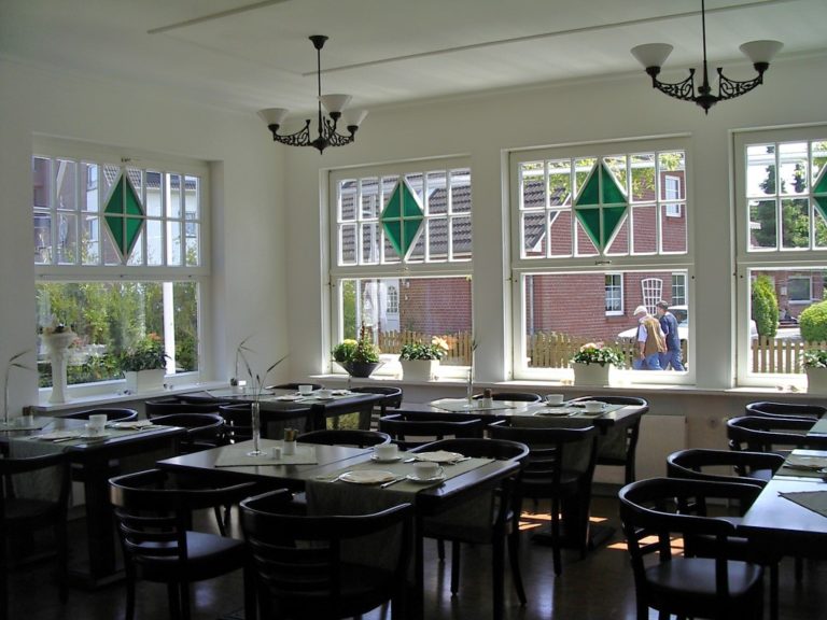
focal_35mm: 38
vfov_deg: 37.7
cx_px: 414
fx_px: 908
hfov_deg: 49.0
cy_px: 310
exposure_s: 1/125
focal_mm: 5.8
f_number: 4.8
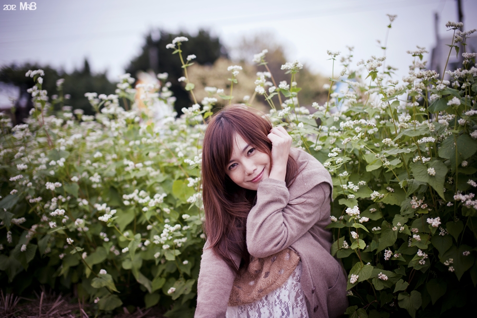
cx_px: 238
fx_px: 662
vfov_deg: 26.9
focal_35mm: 50
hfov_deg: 39.6
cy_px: 159
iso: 200
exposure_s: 1/2500
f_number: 1.8
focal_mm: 50
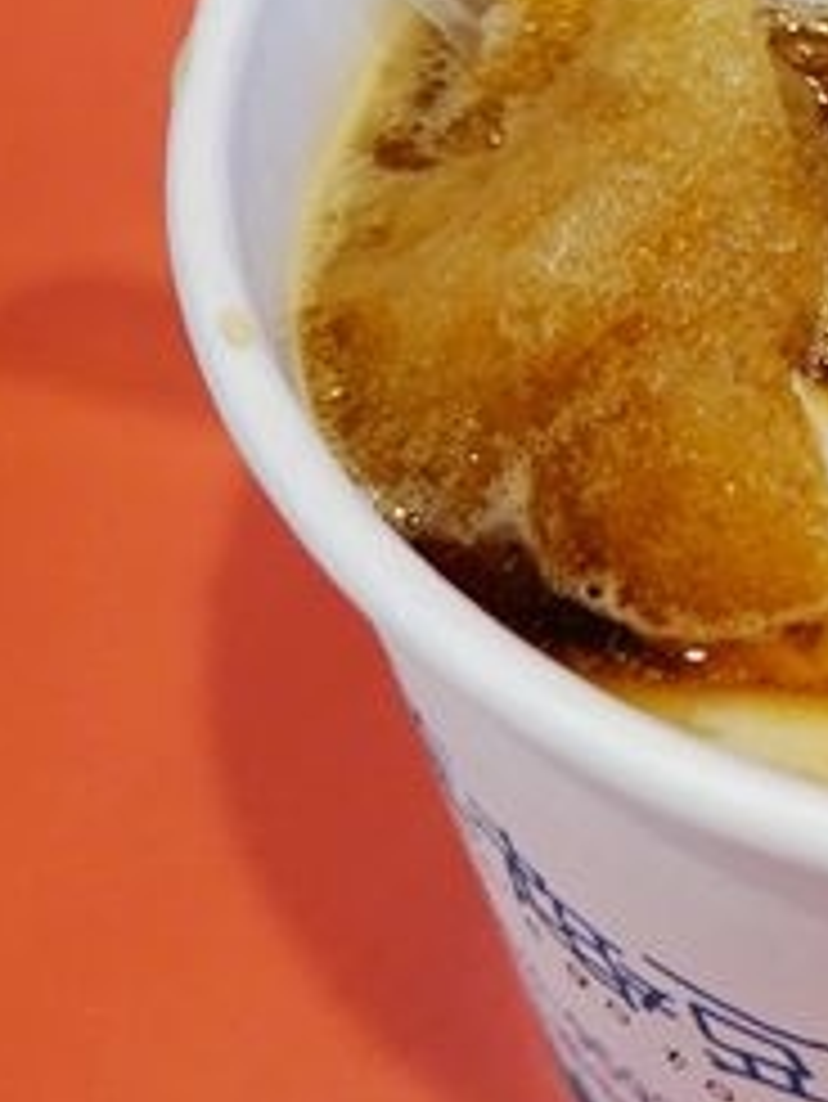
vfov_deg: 19.9
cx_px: 1440
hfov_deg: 13.8
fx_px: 3091
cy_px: 146
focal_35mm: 97
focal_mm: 14.12
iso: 800
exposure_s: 1/30
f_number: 3.5
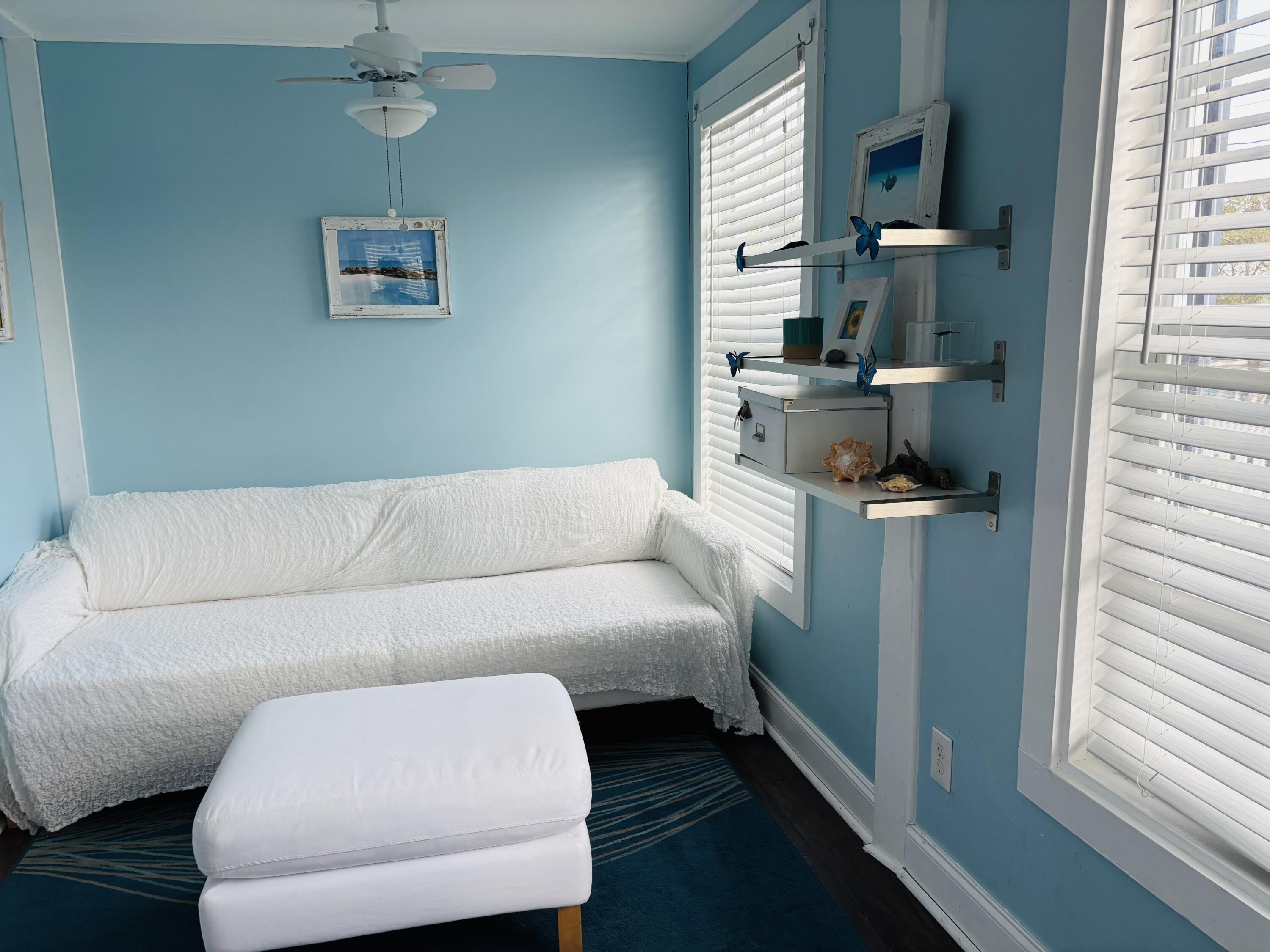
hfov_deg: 67.3
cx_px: 635
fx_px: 954
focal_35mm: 26
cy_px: 476
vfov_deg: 53.1
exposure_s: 1/120
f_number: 1.6
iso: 80
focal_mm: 5.96
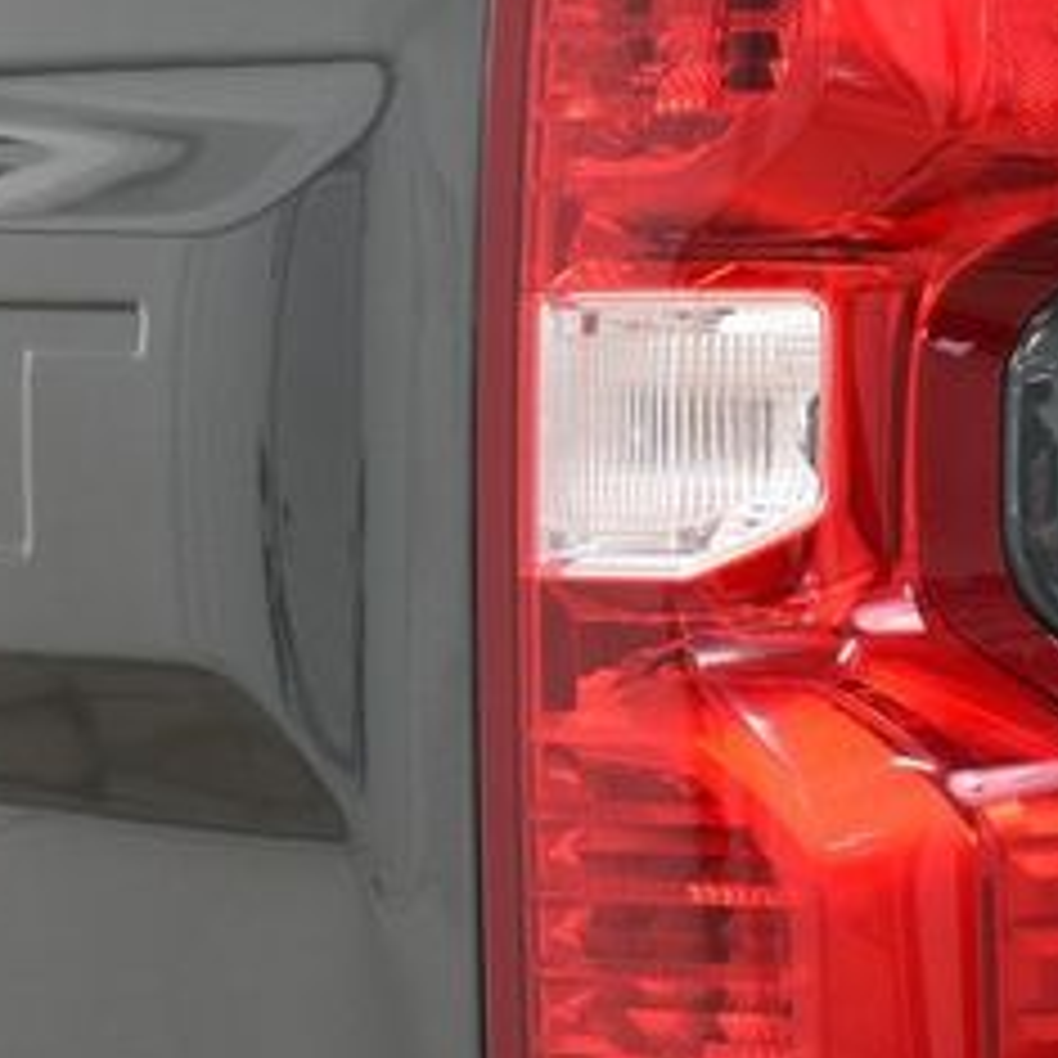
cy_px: 628
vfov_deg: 7.2
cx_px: 945
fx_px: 8403
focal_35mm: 243
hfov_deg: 7.2
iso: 1600
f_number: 5
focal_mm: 70
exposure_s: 1/30
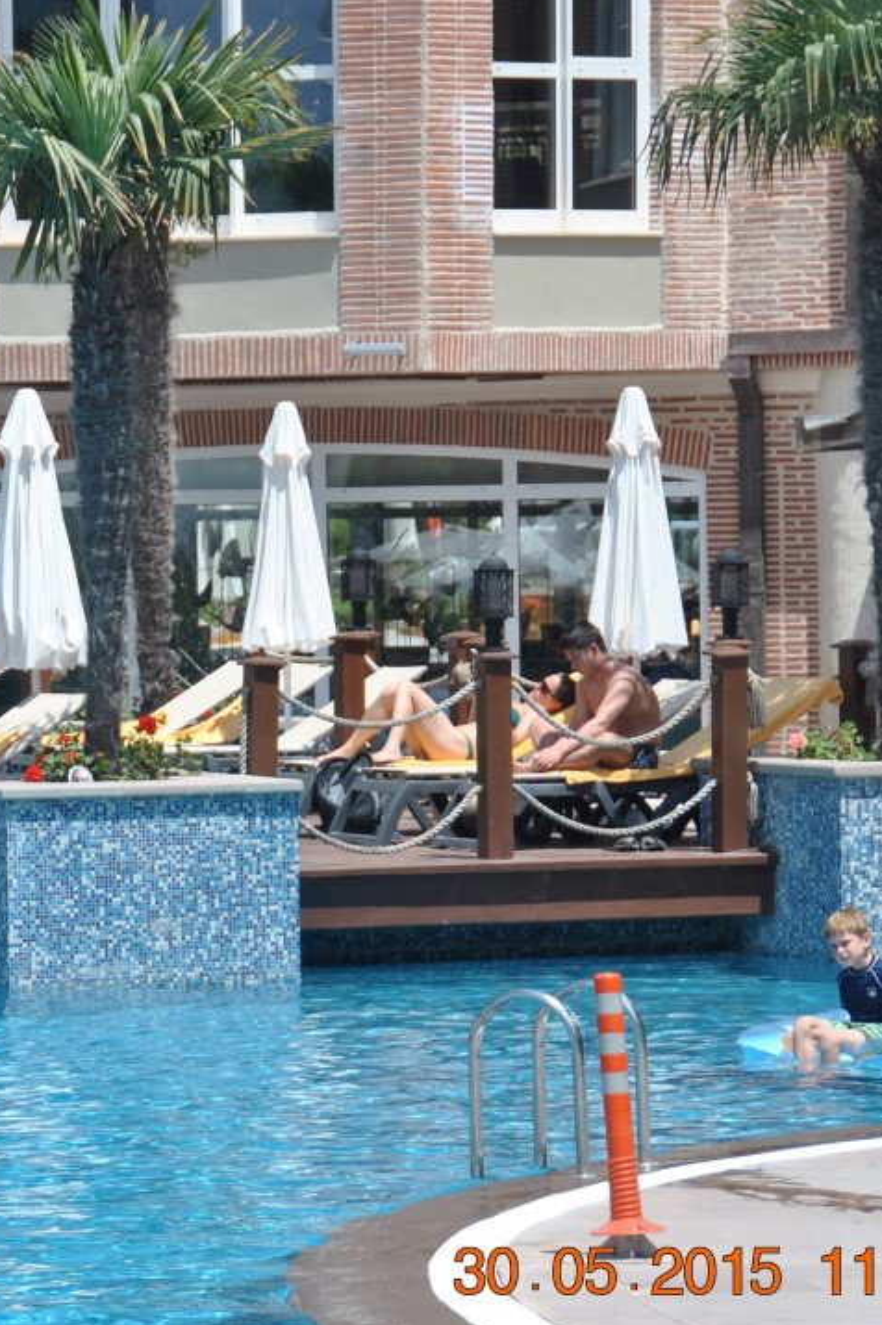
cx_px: 120
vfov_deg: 9.5
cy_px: 667
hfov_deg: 6.3
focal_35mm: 217
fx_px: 7982
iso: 100
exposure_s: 1/500
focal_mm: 90
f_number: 5.6
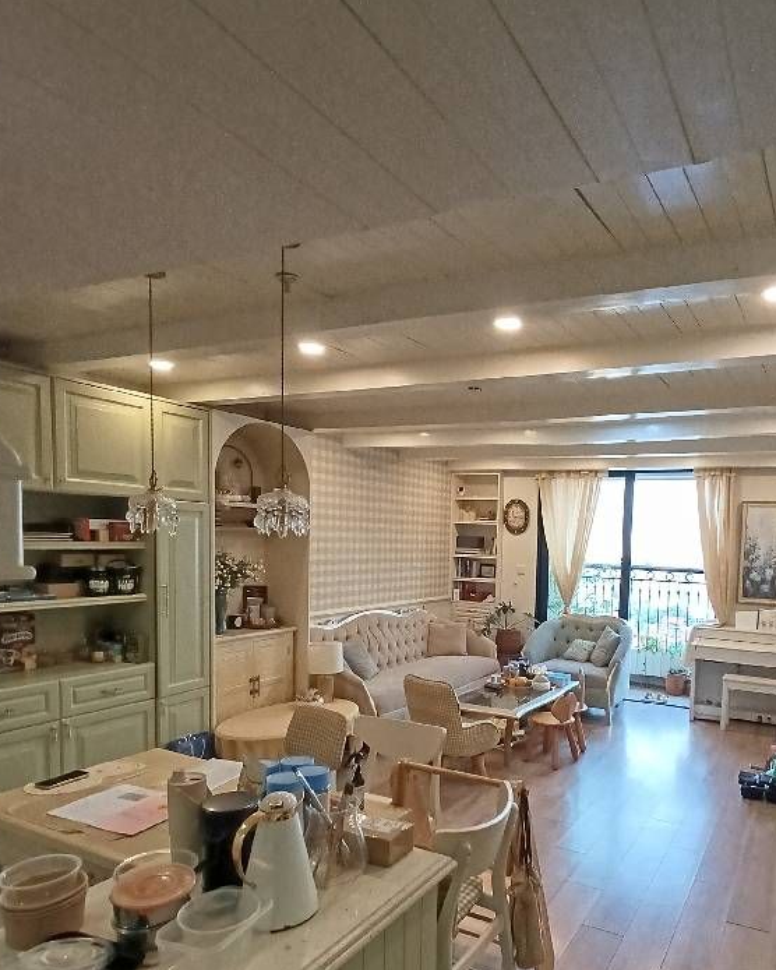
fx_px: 660
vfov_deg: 71.6
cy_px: 596
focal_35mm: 23
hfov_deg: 59.5
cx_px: 515
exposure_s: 1/50.3
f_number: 2.2
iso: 250
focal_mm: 1.65
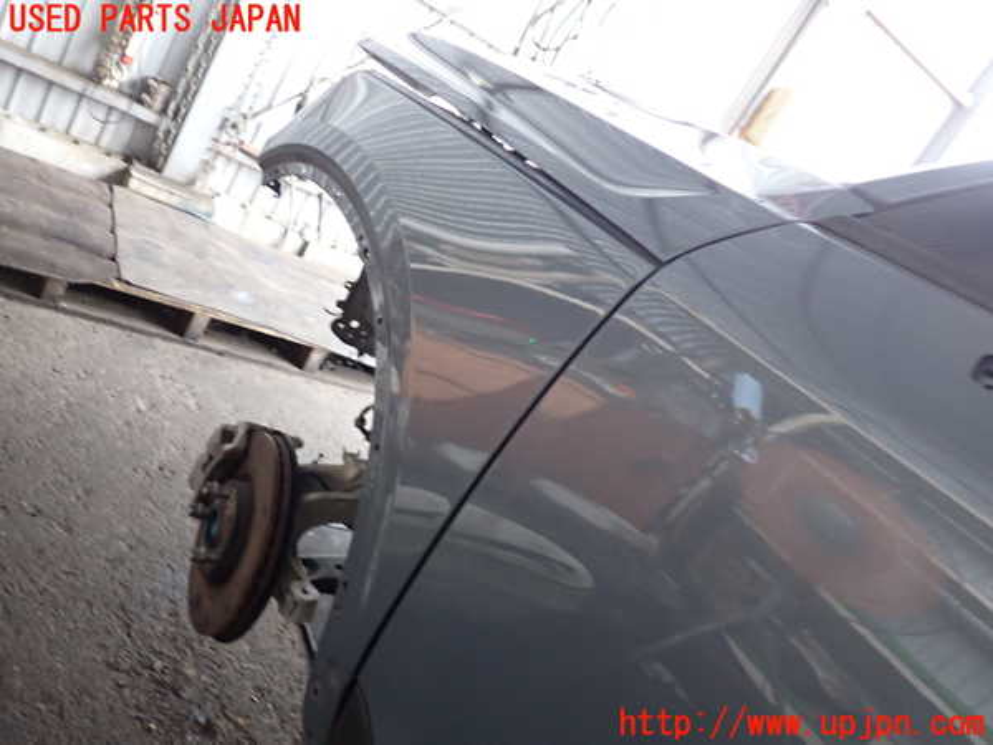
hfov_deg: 60.0
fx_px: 861
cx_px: 496
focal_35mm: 30
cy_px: 372
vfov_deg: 46.8
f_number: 2.3
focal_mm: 5.4
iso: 400
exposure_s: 1/30
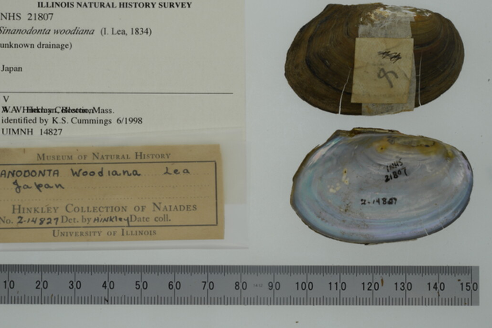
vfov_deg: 19.5
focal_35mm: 70
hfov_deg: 28.8
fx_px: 957
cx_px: 237
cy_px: 161
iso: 100
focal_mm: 60
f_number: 25
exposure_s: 1/40
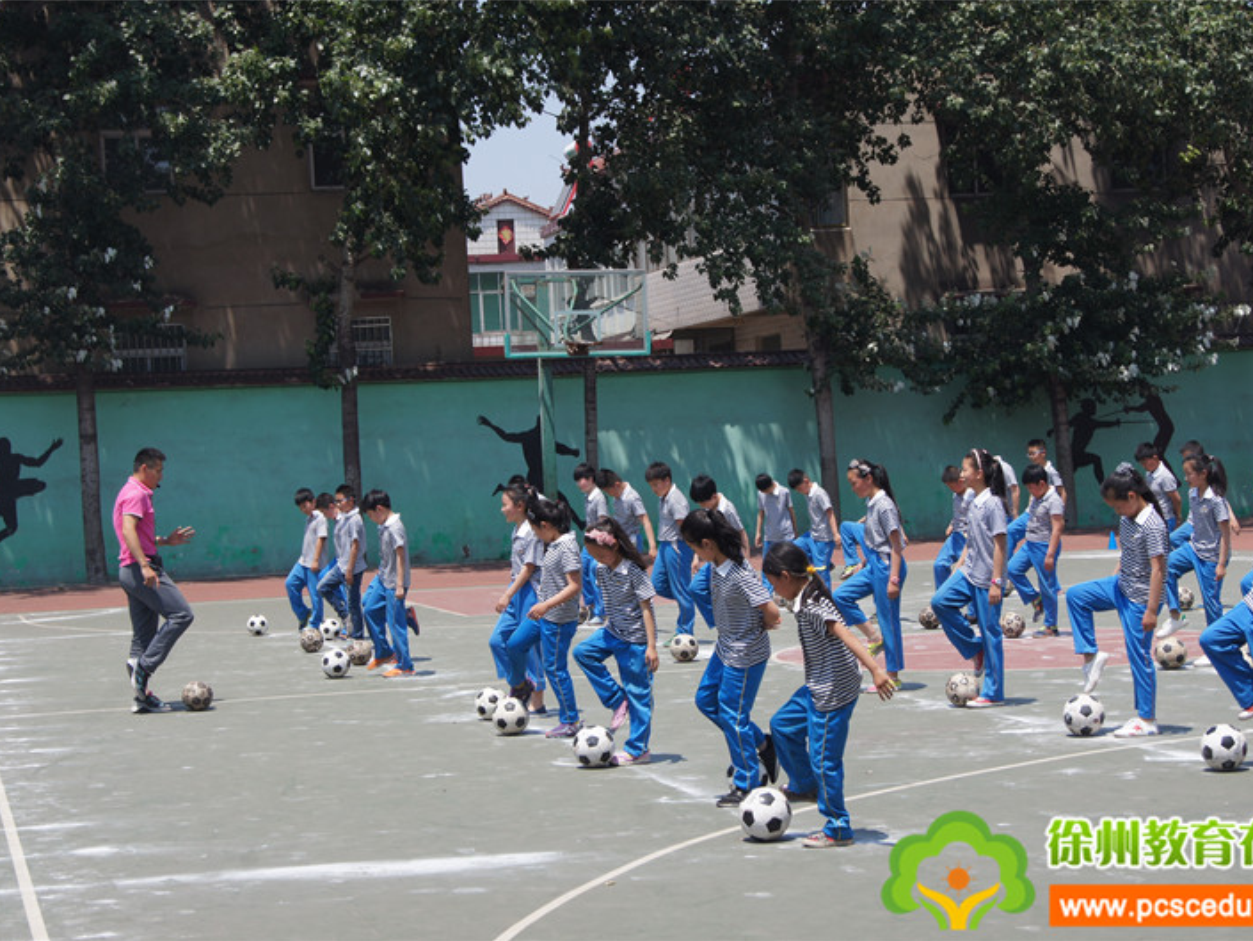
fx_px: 2663
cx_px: 645
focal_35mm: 74
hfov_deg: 26.5
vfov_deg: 20.0
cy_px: 470
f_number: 11
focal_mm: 45
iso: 100
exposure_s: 1/125
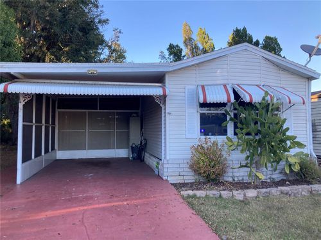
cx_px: 160
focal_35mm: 28
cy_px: 120
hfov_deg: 63.4
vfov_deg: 49.7
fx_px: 260
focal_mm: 3.99
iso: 20
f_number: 1.8
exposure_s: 1/188
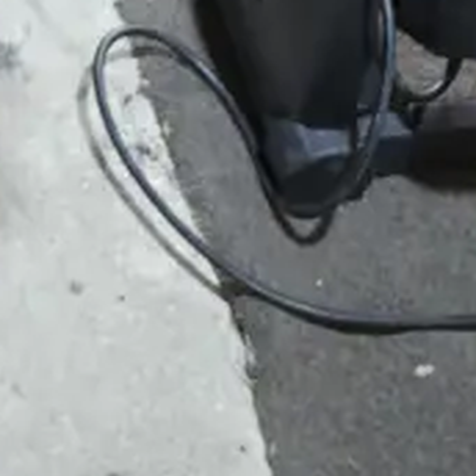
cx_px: -483
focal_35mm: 158
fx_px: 2458
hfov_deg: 10.2
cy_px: -883
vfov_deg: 9.2
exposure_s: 1/60
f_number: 3.6
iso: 400
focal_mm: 15
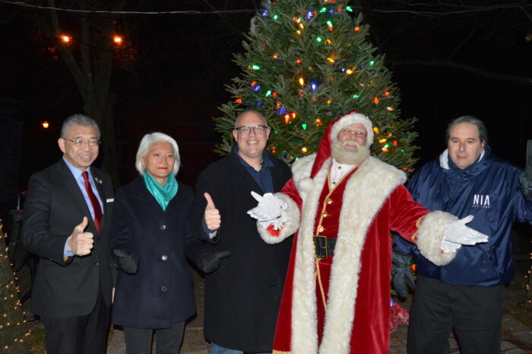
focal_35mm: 33
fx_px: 487
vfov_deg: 39.9
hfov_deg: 57.3
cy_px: 177
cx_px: 266
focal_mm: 22
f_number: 8
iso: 500
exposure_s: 1/60
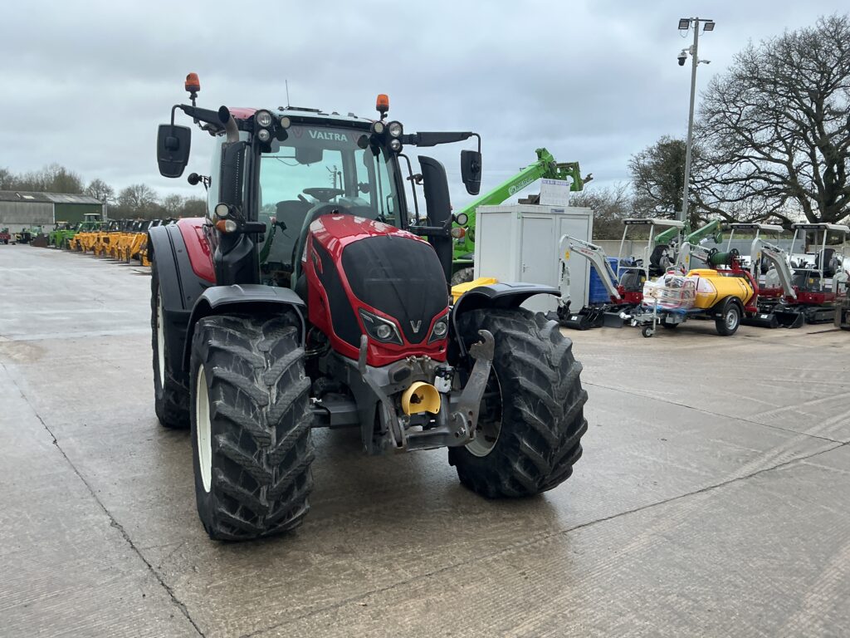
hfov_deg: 63.4
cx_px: 425
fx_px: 688
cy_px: 319
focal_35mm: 28
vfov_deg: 49.7
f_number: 1.8
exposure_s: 1/122
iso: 40
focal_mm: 3
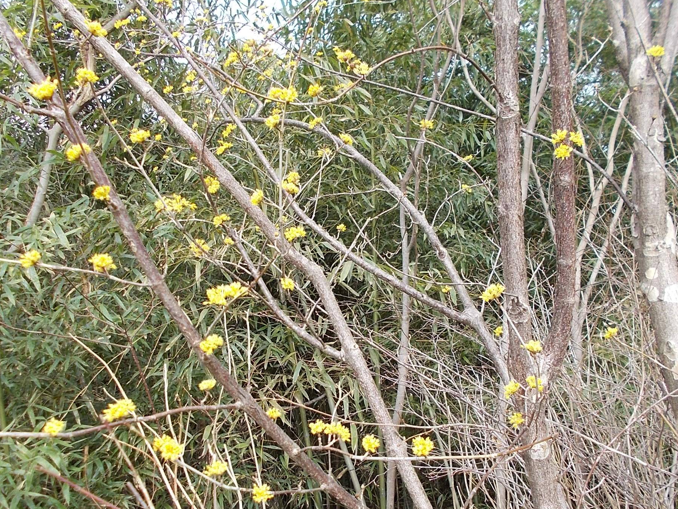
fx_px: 646
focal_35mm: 33
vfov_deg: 42.9
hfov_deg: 55.3
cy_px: 277
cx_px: 332
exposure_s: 1/125
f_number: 3.2
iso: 80
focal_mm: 4.6
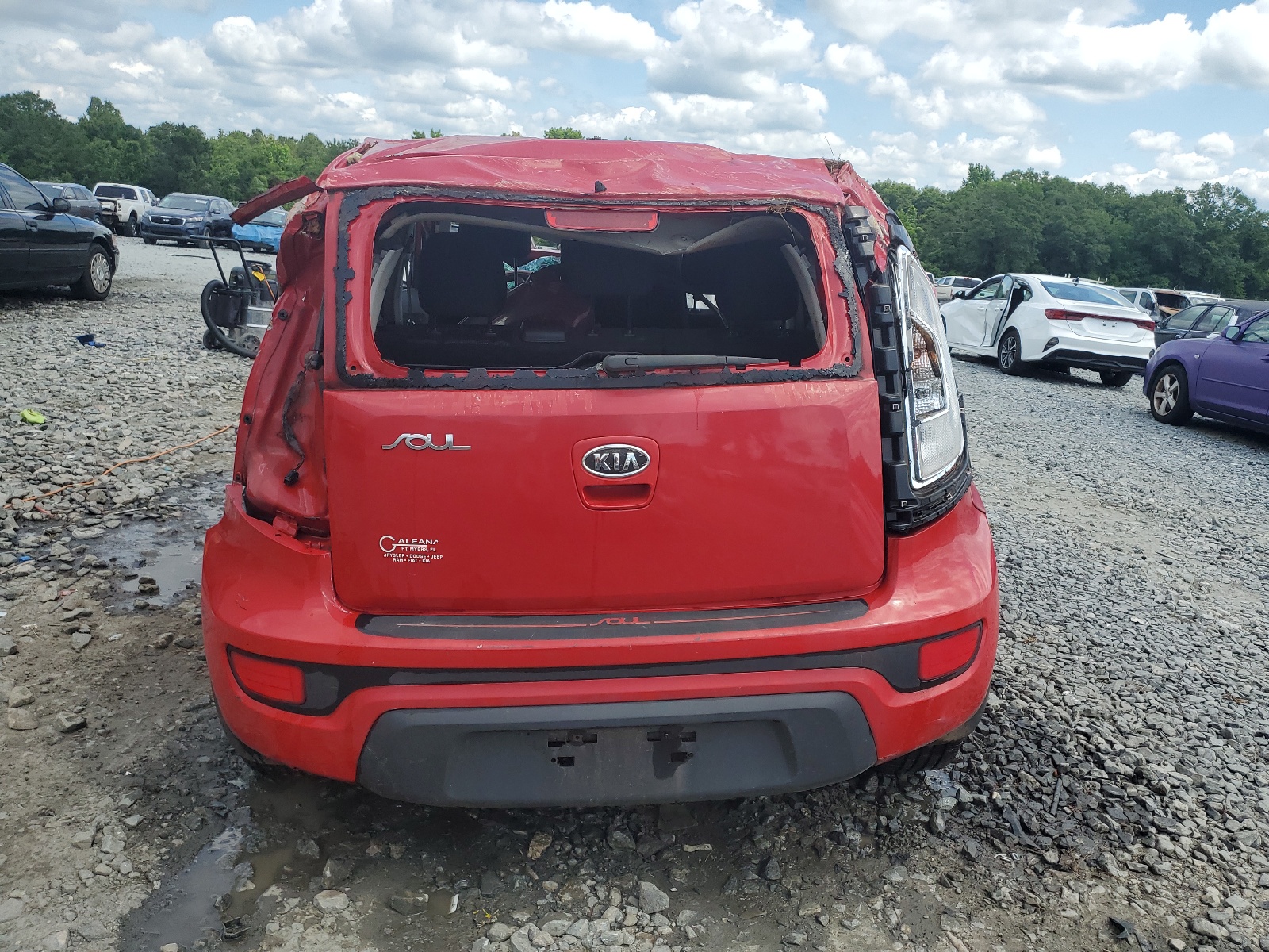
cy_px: 476
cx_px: 634
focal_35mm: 26
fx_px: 953
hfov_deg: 67.3
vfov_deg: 53.1
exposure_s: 1/2500
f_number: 1.5
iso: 50
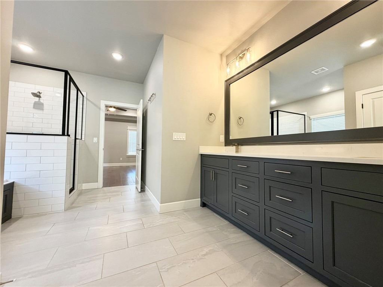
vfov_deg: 85.7
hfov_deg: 102.1
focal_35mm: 14
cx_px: 192
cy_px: 144
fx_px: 155
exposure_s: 1/60
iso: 200
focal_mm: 2.22
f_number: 2.2
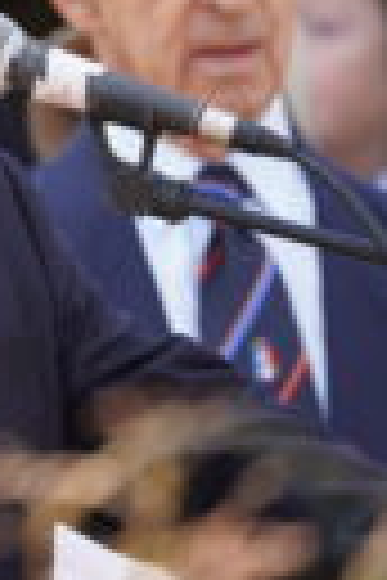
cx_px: -243
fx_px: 14592
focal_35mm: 905
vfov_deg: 2.3
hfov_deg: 1.5
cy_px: 74
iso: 2000
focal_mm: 291
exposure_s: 1/1250
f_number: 5.6
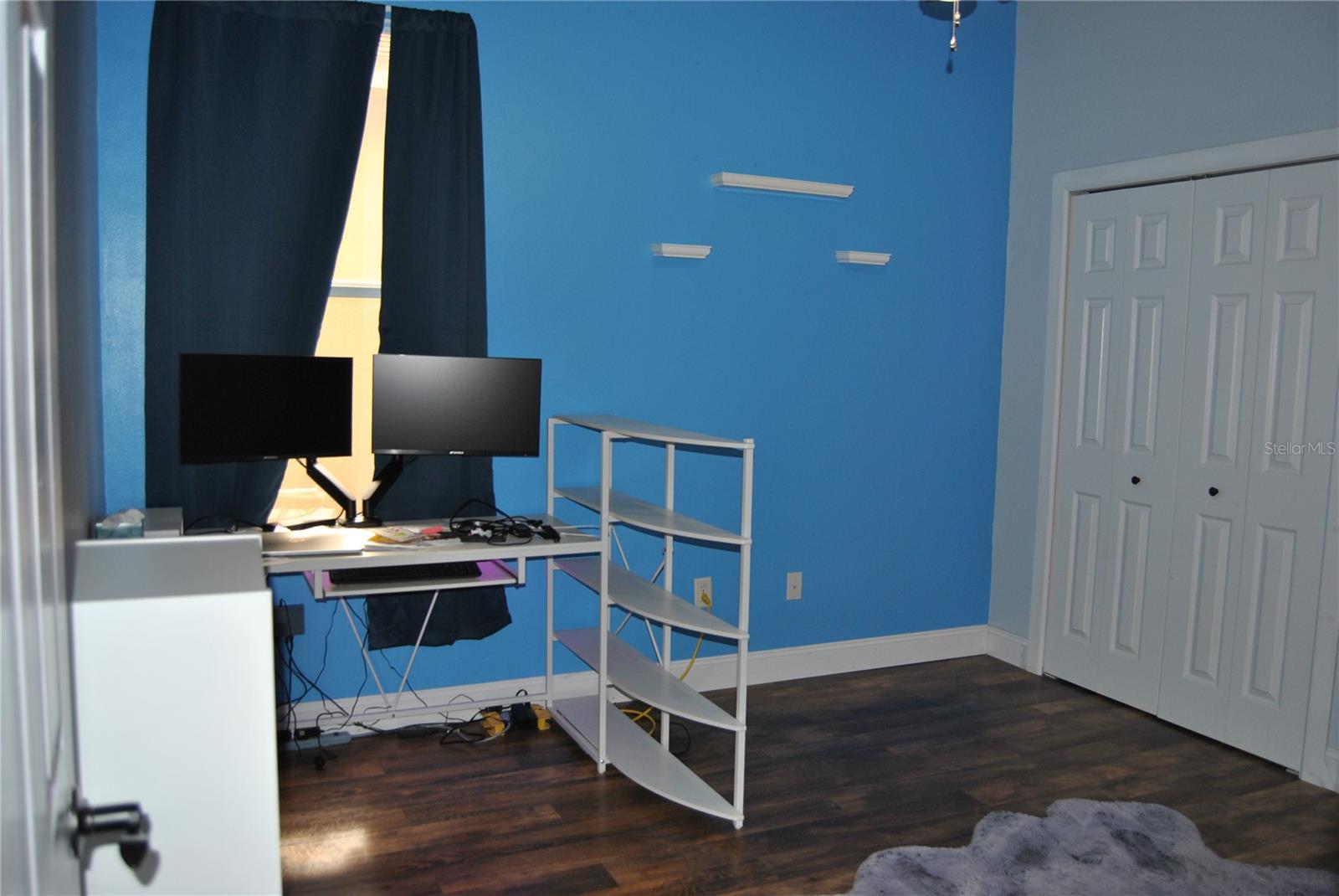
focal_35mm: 27
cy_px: 448
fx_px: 1005
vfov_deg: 48.0
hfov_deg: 67.3
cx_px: 670
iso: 200
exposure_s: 1/60
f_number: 3.5
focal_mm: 18
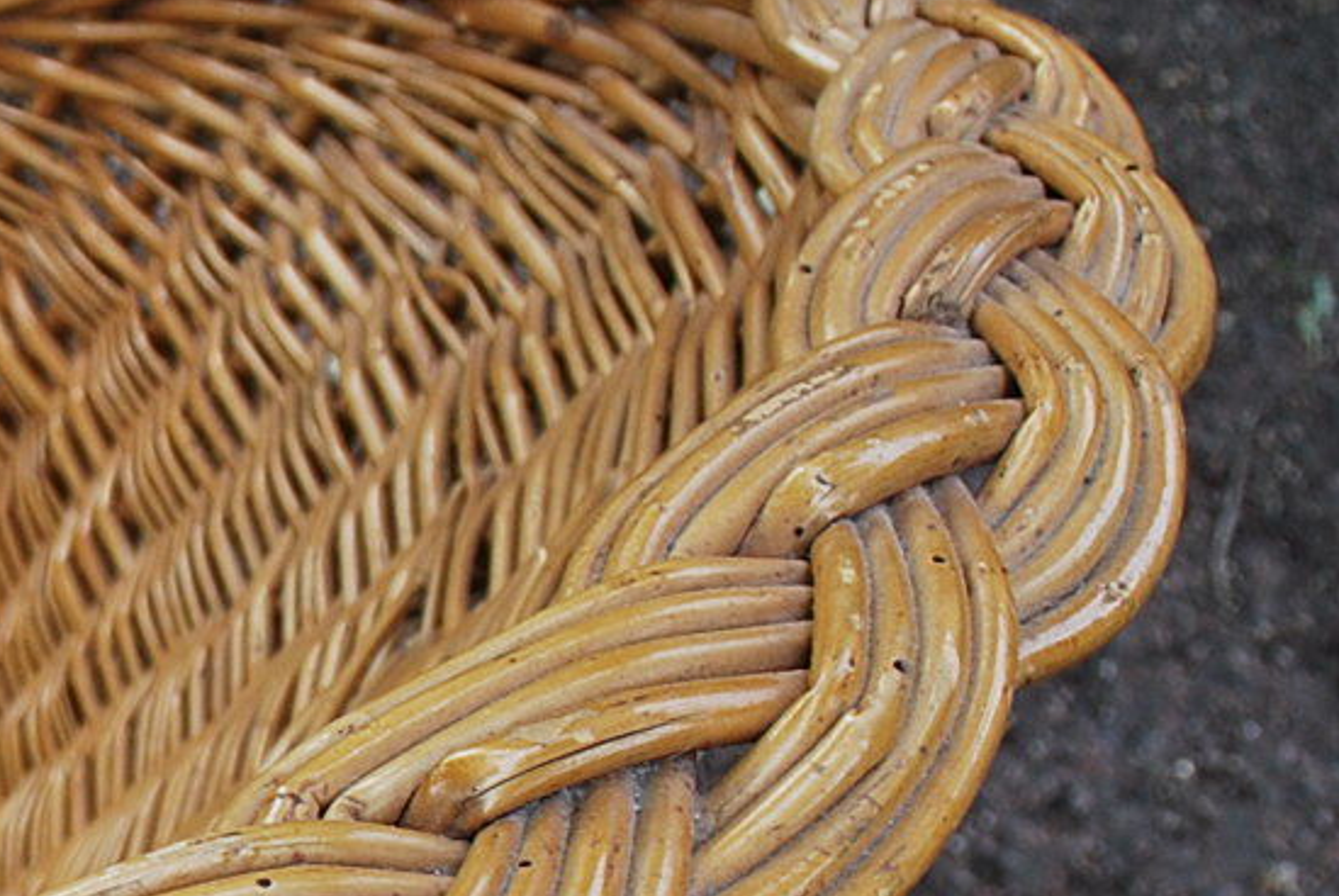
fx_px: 3537
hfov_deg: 18.9
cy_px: 799
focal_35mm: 95
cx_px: -662
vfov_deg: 14.3
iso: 200
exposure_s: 1/125
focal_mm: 18
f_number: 5.6
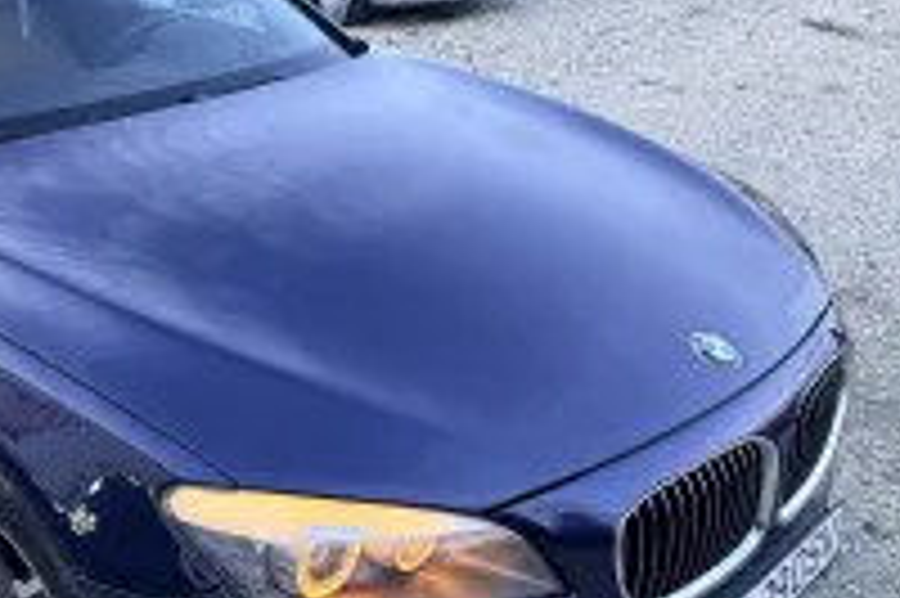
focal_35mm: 45
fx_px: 1124
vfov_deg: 29.8
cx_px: 220
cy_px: 306
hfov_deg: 42.3
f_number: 1.78
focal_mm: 6.76
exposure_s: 1/50
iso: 200
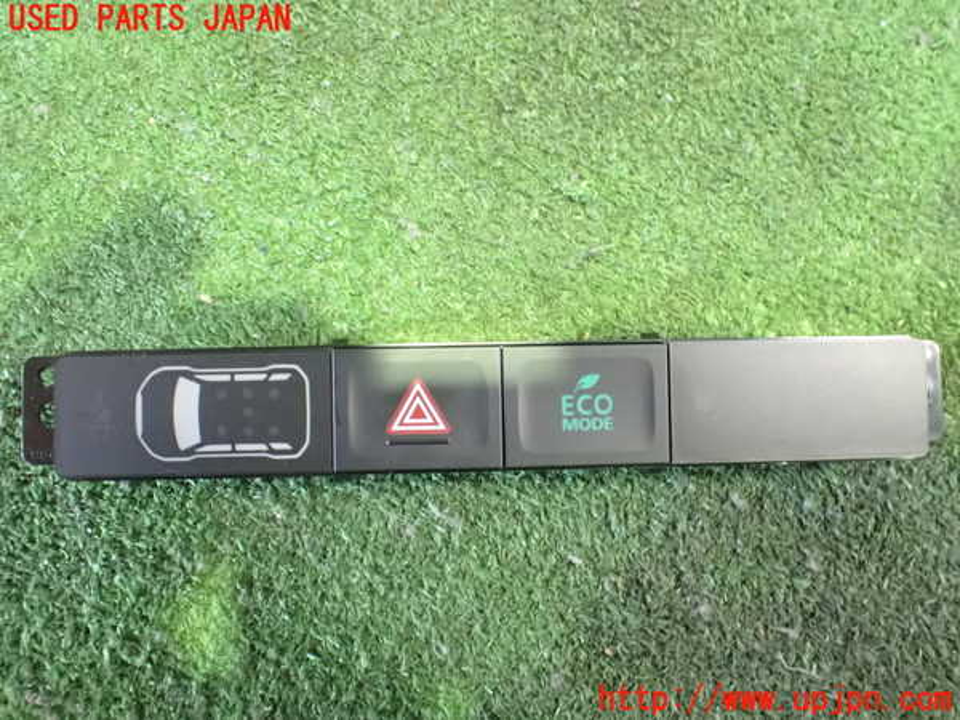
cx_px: 480
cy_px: 360
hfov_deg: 60.0
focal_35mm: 30
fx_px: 832
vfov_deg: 46.8
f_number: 2.3
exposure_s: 1/25
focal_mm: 5.4
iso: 1600
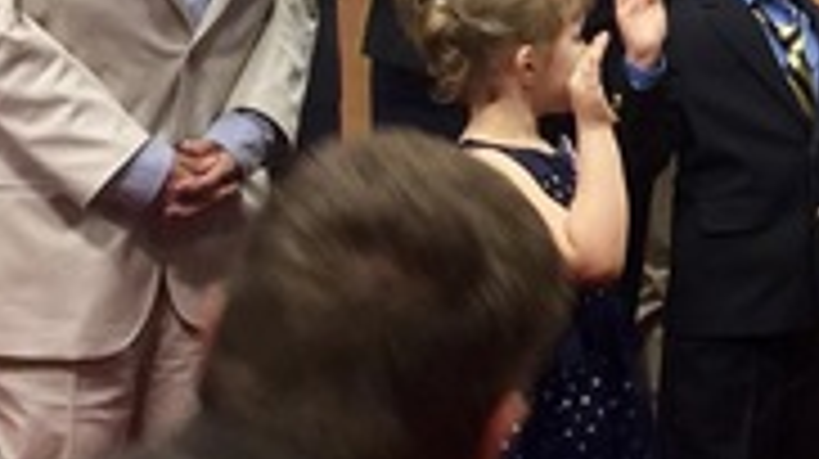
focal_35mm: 104
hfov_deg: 19.8
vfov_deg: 11.3
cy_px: -155
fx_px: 2257
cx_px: 873
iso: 40
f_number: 2.2
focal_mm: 4.15
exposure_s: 1/15
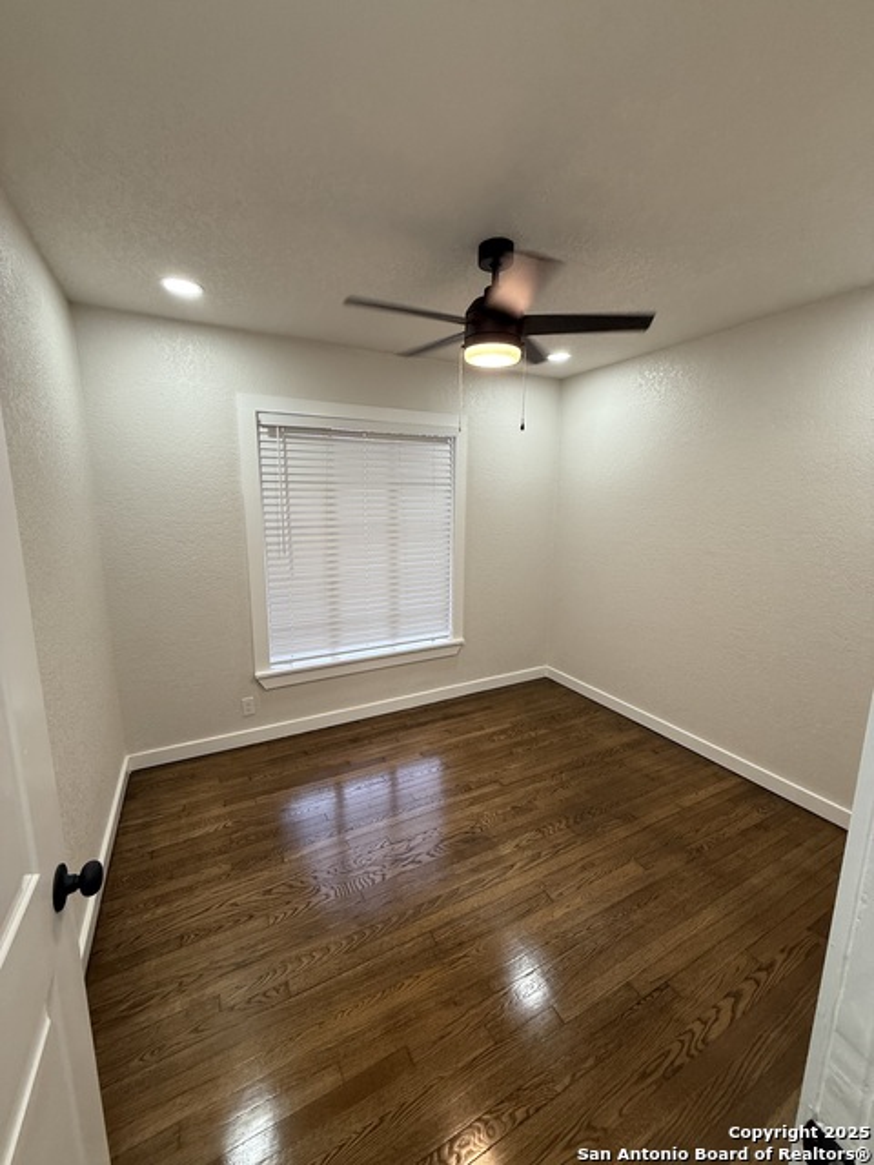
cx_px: 437
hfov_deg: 85.7
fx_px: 471
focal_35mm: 14
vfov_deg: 102.1
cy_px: 582
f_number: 2.2
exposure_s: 1/120
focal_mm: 2.22
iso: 160
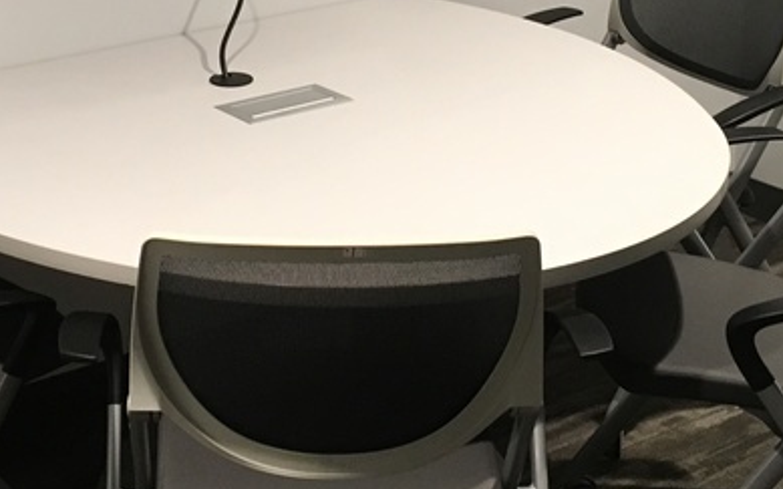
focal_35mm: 79
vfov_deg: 16.2
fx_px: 1686
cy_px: 12
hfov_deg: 26.1
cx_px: 290
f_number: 2.2
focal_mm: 4.15
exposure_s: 1/30
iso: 125
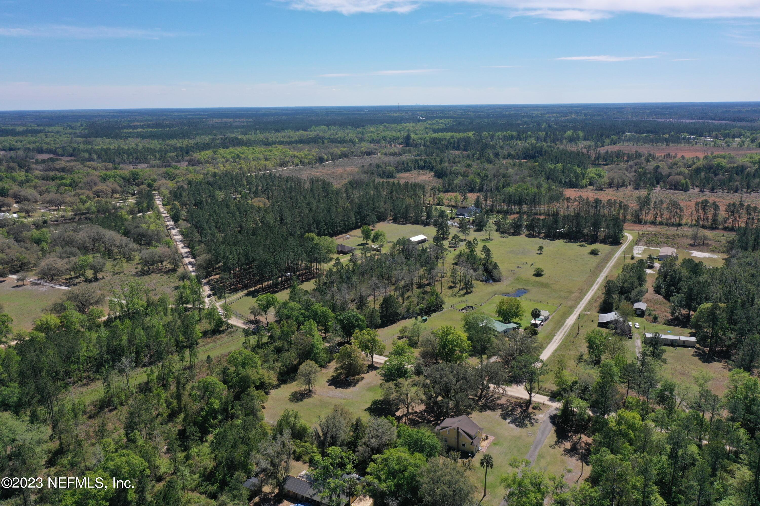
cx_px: 380
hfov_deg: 65.5
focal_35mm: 28
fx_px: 591
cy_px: 253
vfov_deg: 46.4
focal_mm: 10.26
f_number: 6.3
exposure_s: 1/500
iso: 100
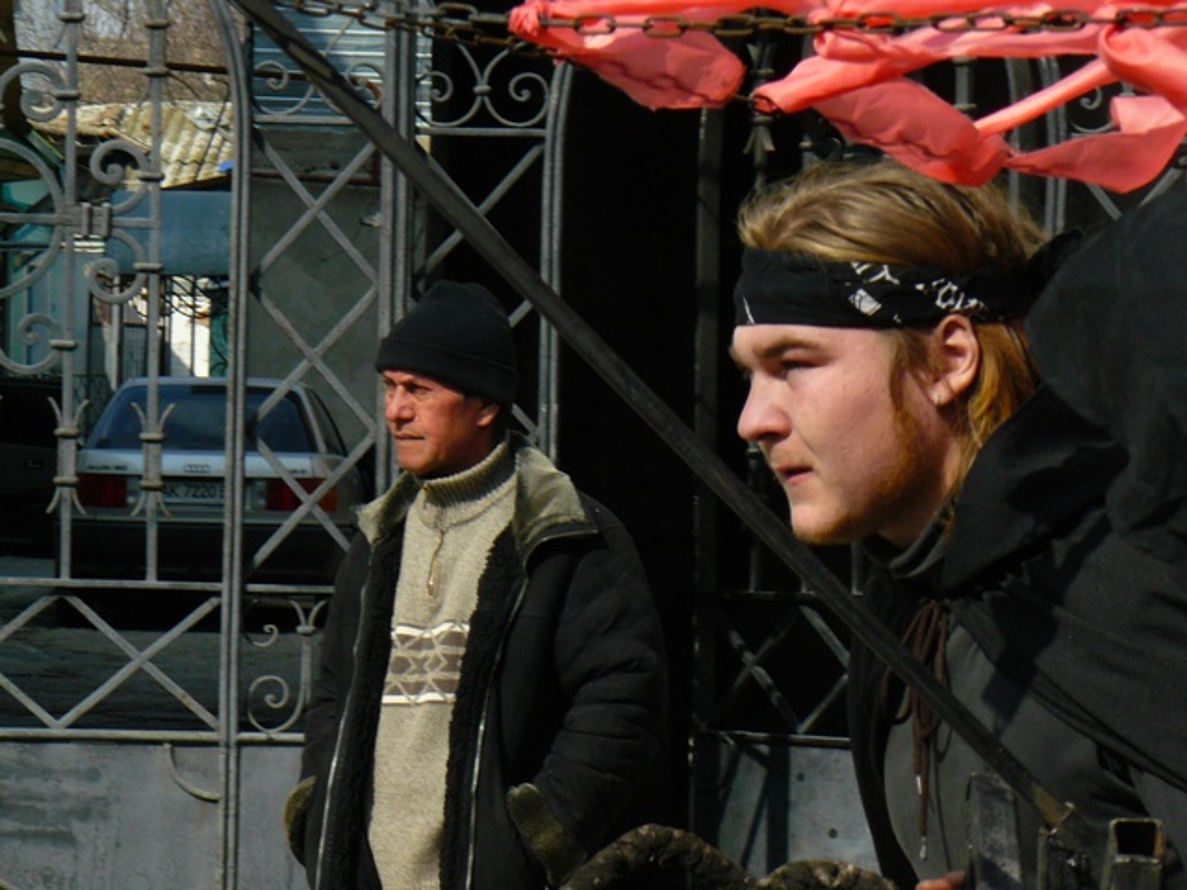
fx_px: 6790
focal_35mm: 198
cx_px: 594
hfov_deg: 10.0
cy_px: 445
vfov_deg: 7.5
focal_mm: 32.9
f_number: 8
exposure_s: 1/400
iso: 200
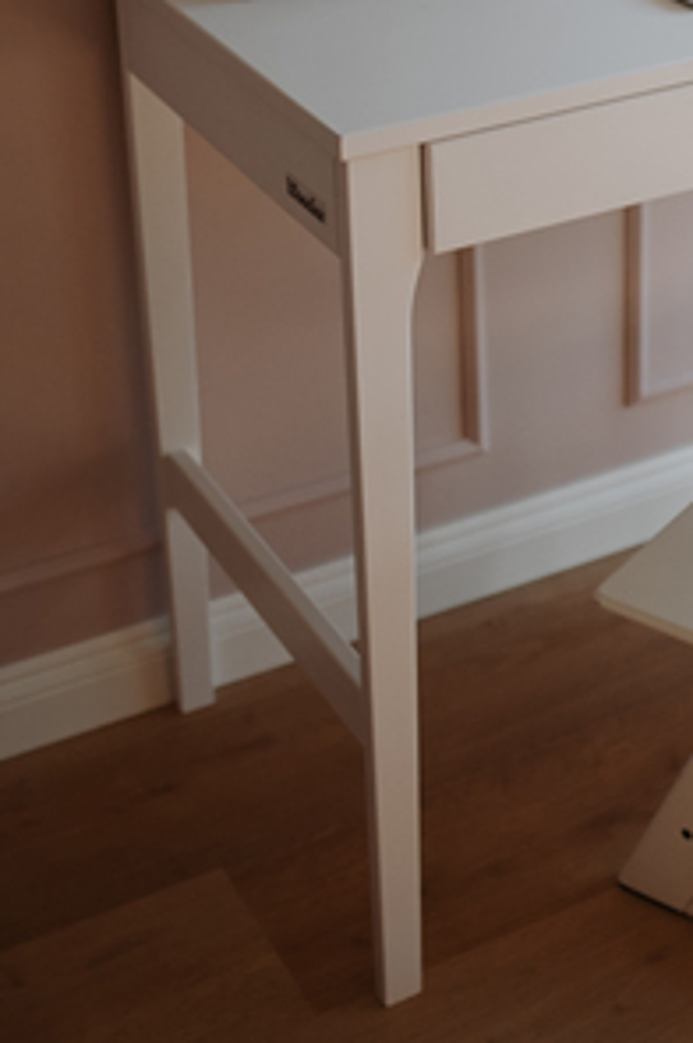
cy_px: 67
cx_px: 651
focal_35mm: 77
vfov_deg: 25.4
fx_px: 2228
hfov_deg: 17.4
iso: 1000
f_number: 1.4
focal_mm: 35
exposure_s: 1/8000
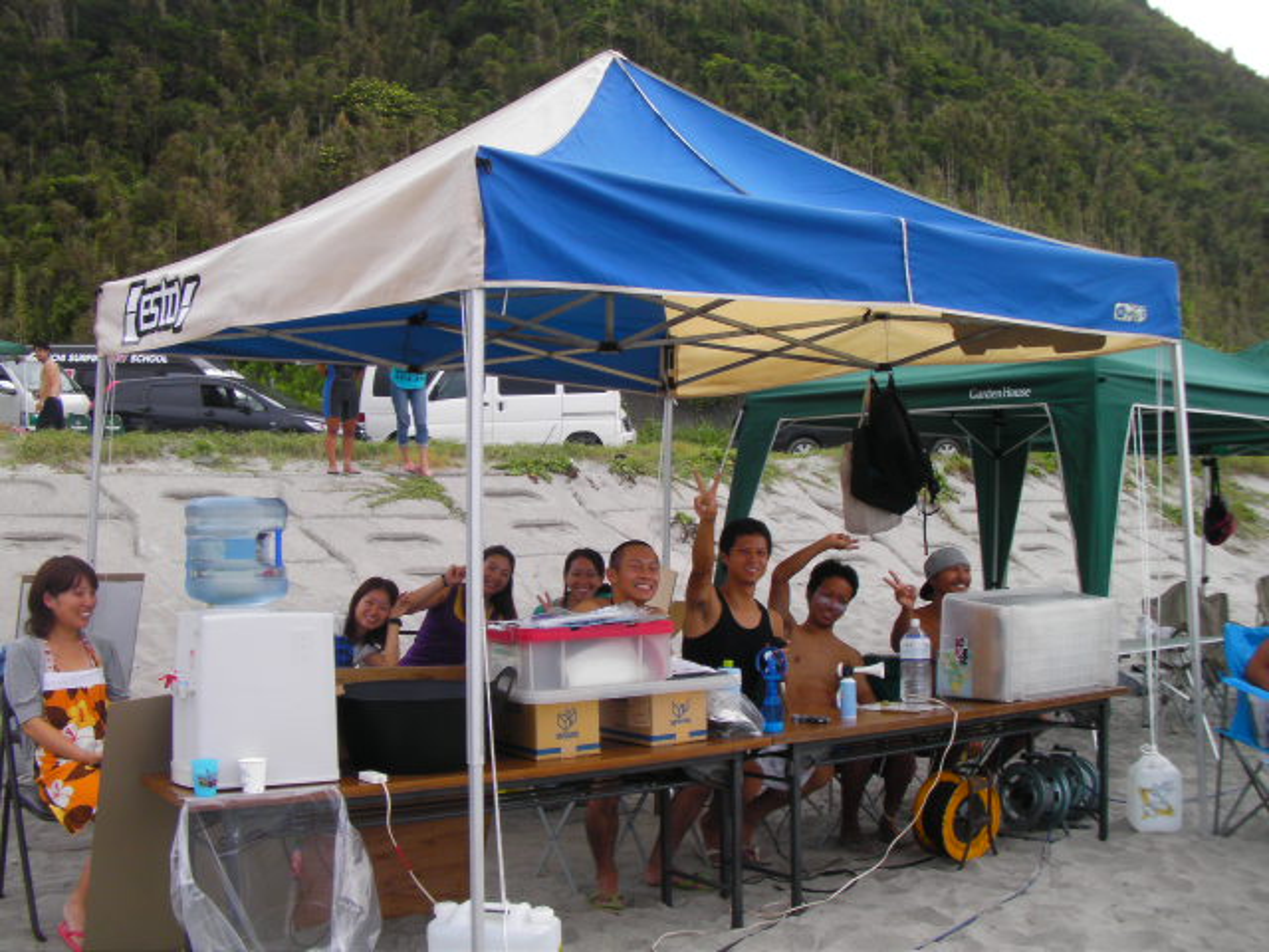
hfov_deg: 49.0
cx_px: 634
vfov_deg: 37.7
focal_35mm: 38
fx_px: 1393
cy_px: 476
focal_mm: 6.3
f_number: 3.5
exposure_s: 1/90.4
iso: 50
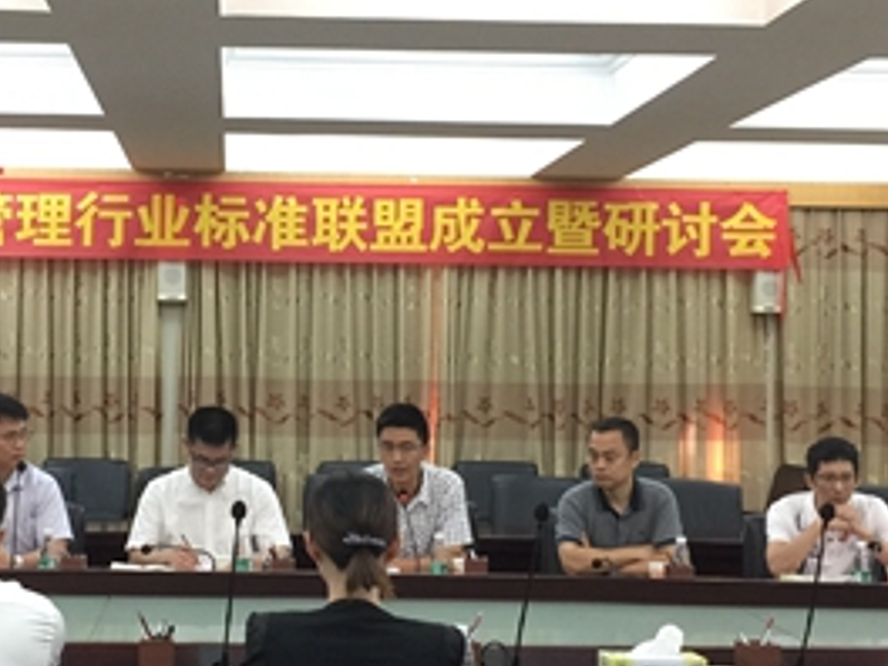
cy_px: 336
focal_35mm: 66
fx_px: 1693
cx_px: 289
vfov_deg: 22.3
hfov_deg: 29.2
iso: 80
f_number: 2.2
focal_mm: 4.15
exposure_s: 1/17
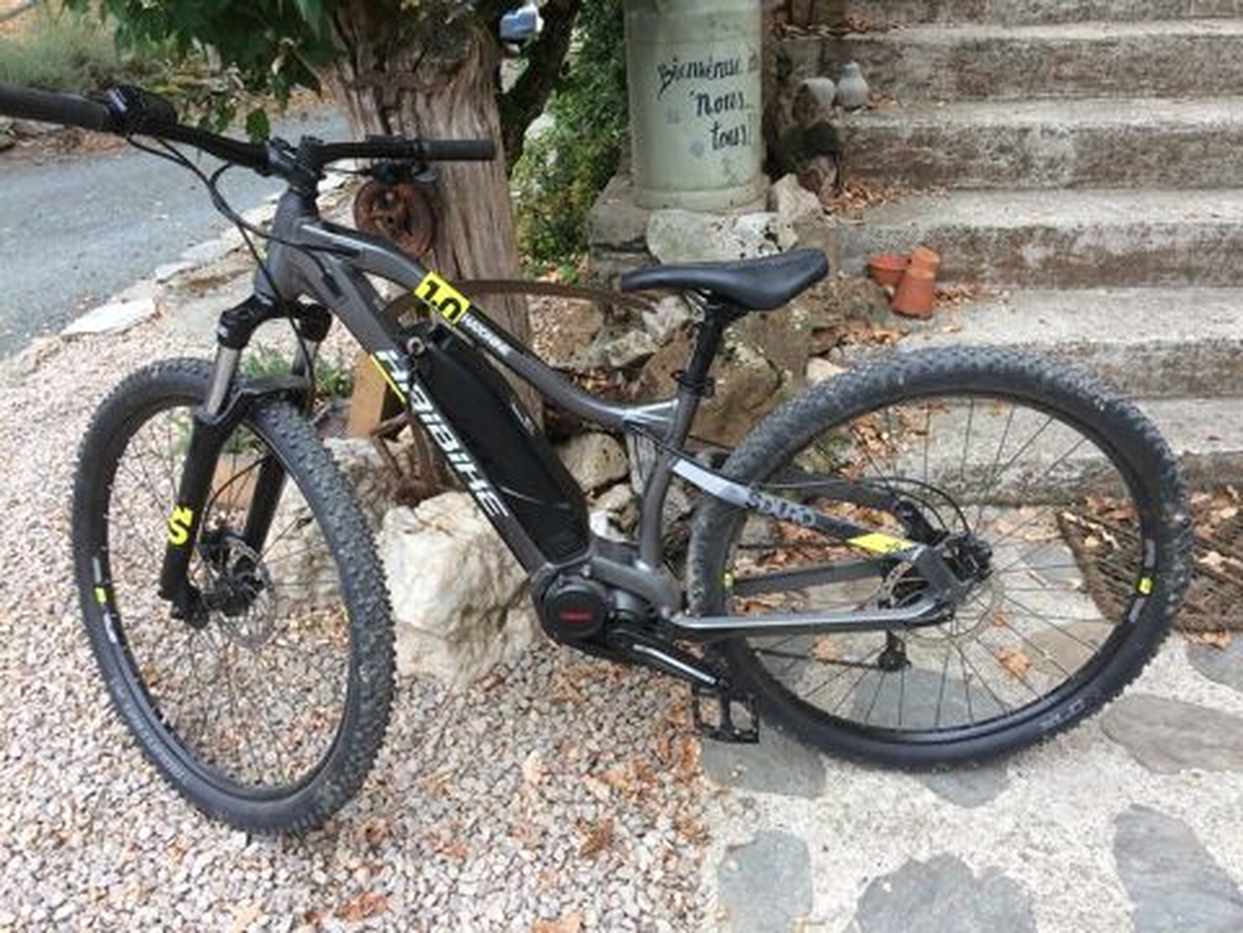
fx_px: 1041
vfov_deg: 48.2
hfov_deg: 61.7
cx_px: 622
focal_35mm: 29
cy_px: 466
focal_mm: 4.15
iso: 50
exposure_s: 1/100
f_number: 2.2
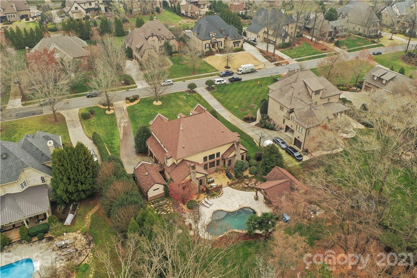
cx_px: 208
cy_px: 139
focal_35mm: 28
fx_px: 324
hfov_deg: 65.5
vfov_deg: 46.4
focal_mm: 10.26
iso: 100
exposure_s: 1/320
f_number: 4.5
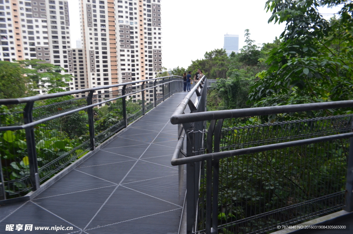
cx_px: 176
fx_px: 264
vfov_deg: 47.7
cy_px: 117
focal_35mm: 27
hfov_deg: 67.5
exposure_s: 1/80
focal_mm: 18
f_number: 4.5
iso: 400
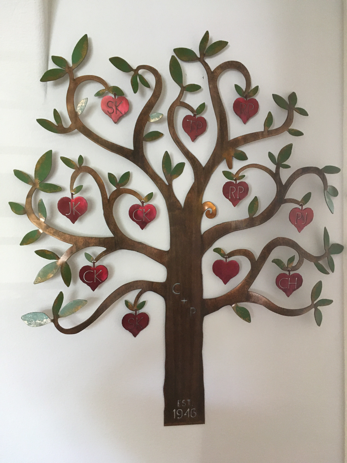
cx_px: 174
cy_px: 232
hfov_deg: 48.2
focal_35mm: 29
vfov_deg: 61.7
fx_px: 388
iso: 200
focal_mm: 4.15
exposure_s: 1/20
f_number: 2.2
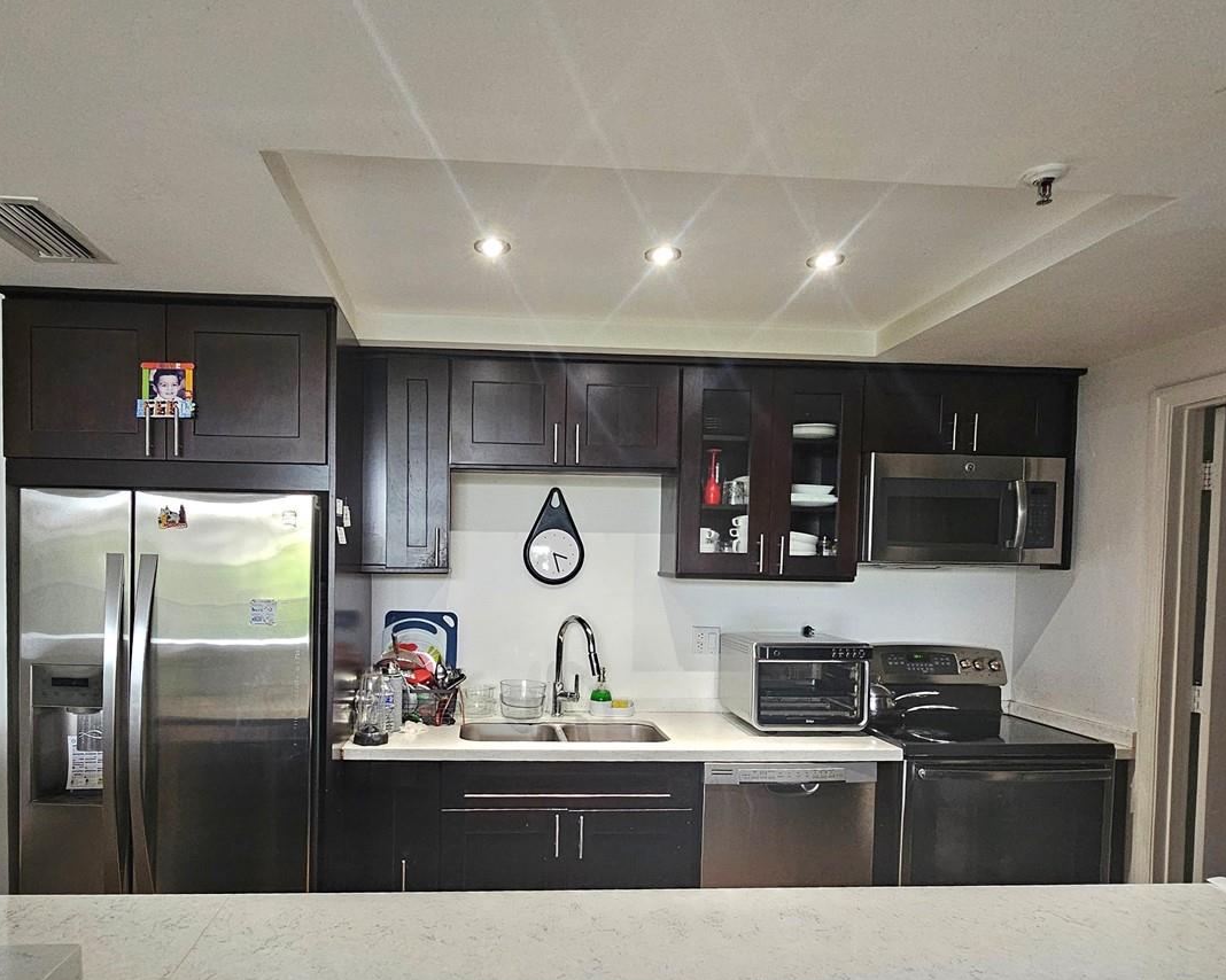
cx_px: 529
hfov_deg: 82.8
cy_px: 596
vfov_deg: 70.0
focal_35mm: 19
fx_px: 689
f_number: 2.2
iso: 320
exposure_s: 1/60.2
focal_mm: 2.2
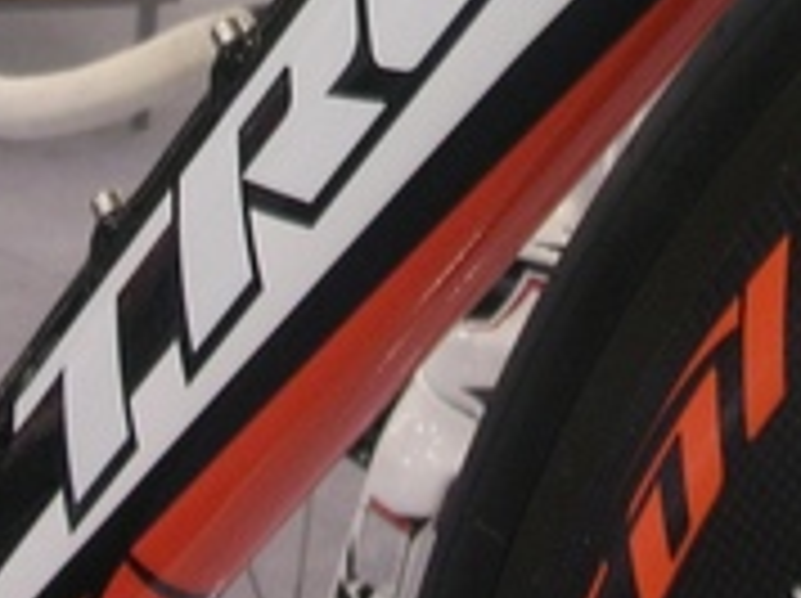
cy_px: -339
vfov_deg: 10.3
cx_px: 472
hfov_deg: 14.3
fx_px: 3189
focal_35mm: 138
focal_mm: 5.8
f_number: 3
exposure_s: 1/3.9
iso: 64
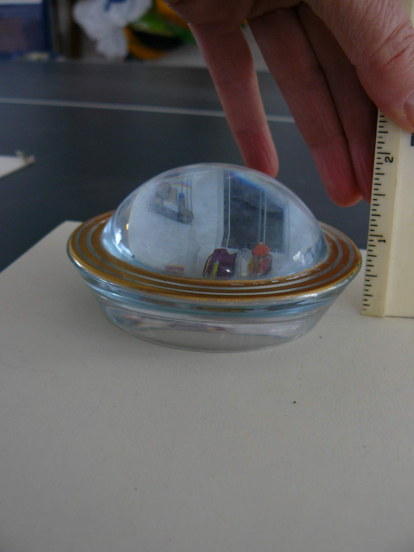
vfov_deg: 51.4
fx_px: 574
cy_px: 276
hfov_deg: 39.7
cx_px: 207
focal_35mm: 36
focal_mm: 6
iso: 100
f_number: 2.8
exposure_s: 1/60
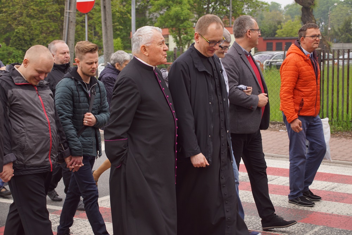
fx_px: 733
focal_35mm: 75
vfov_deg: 18.2
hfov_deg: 27.0
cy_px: 118
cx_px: 176
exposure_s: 1/160
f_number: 5
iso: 100
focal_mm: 50
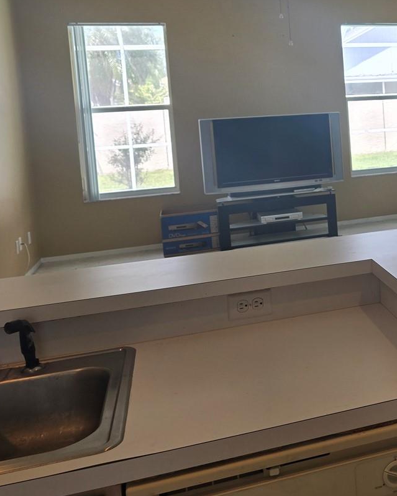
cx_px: 452
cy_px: 157
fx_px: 661
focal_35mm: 45
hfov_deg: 29.6
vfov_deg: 40.5
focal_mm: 6.3
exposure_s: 1/120
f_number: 1.7
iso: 32
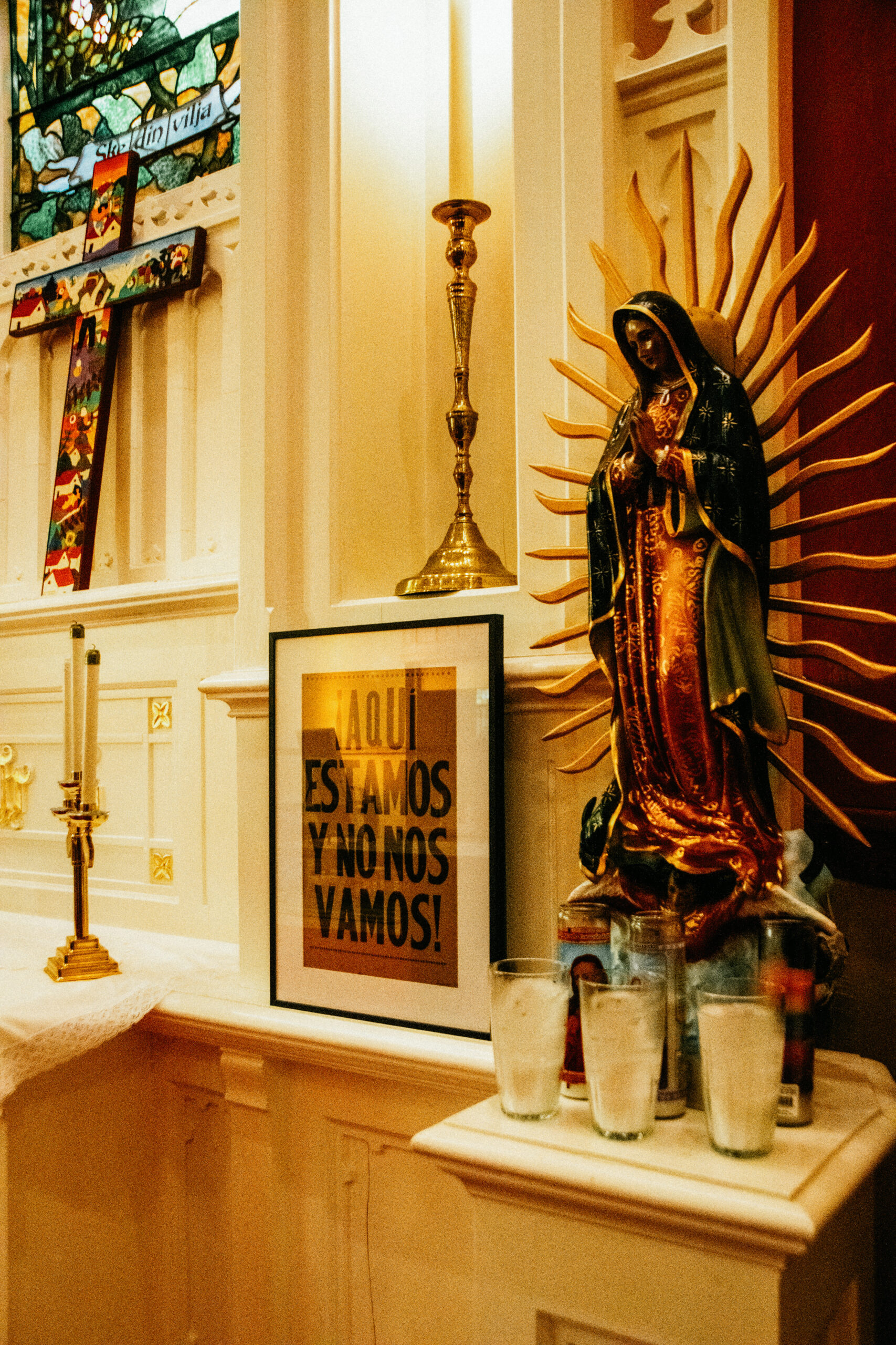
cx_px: 448
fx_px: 1120
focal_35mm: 30
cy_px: 672
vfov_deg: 61.9
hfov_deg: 43.6
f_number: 3.5
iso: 1600
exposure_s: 1/200
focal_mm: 20
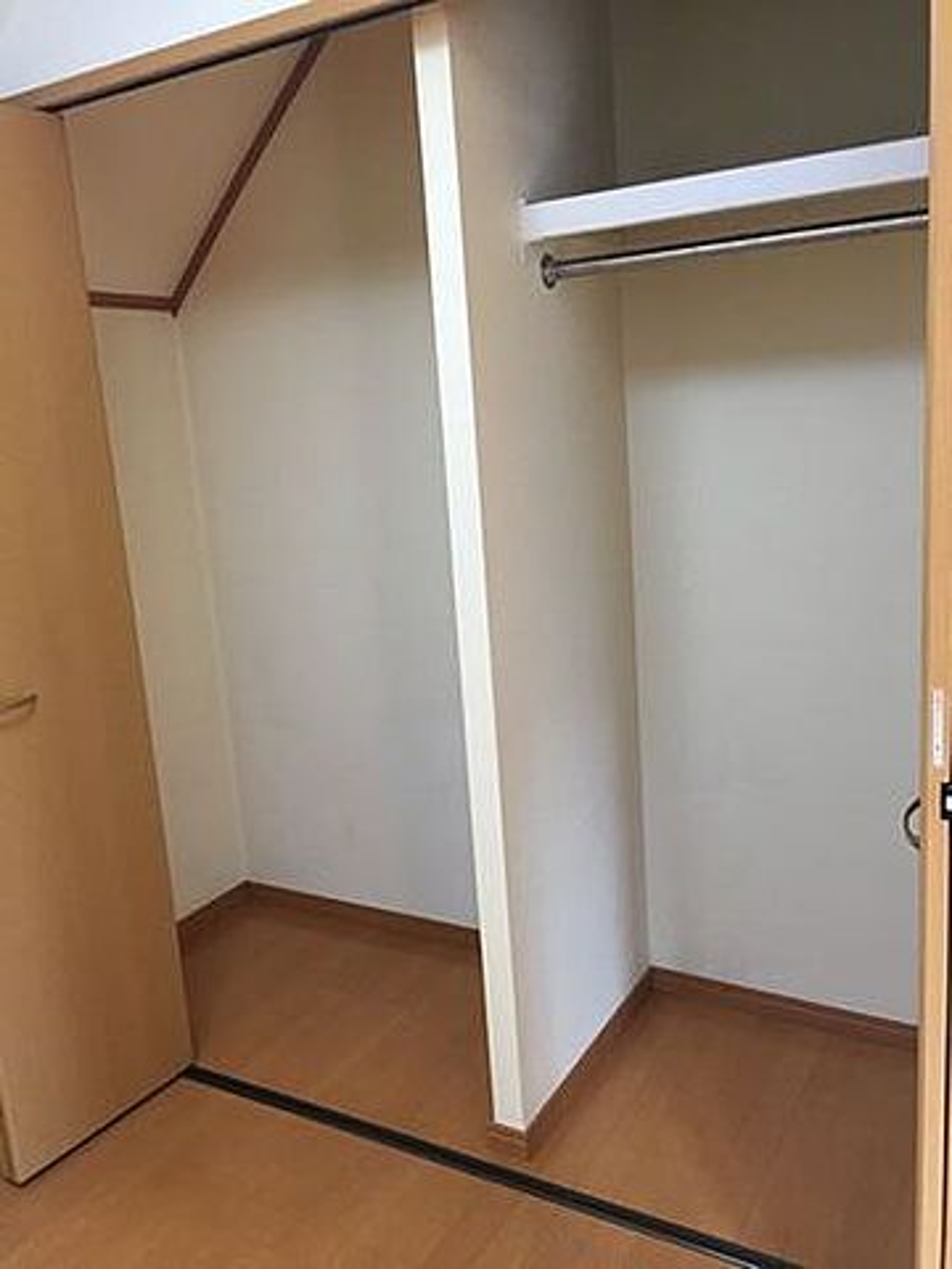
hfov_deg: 48.2
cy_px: 634
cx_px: 476
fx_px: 1063
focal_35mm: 29
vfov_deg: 61.7
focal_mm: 4.15
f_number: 2.2
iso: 100
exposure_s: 1/30
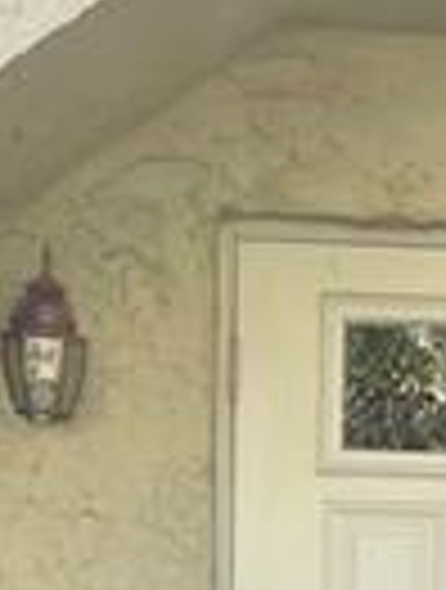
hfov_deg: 9.8
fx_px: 2599
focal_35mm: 152
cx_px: 351
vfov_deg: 11.8
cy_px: 1135
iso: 32
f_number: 1.6
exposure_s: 1/662
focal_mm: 4.2
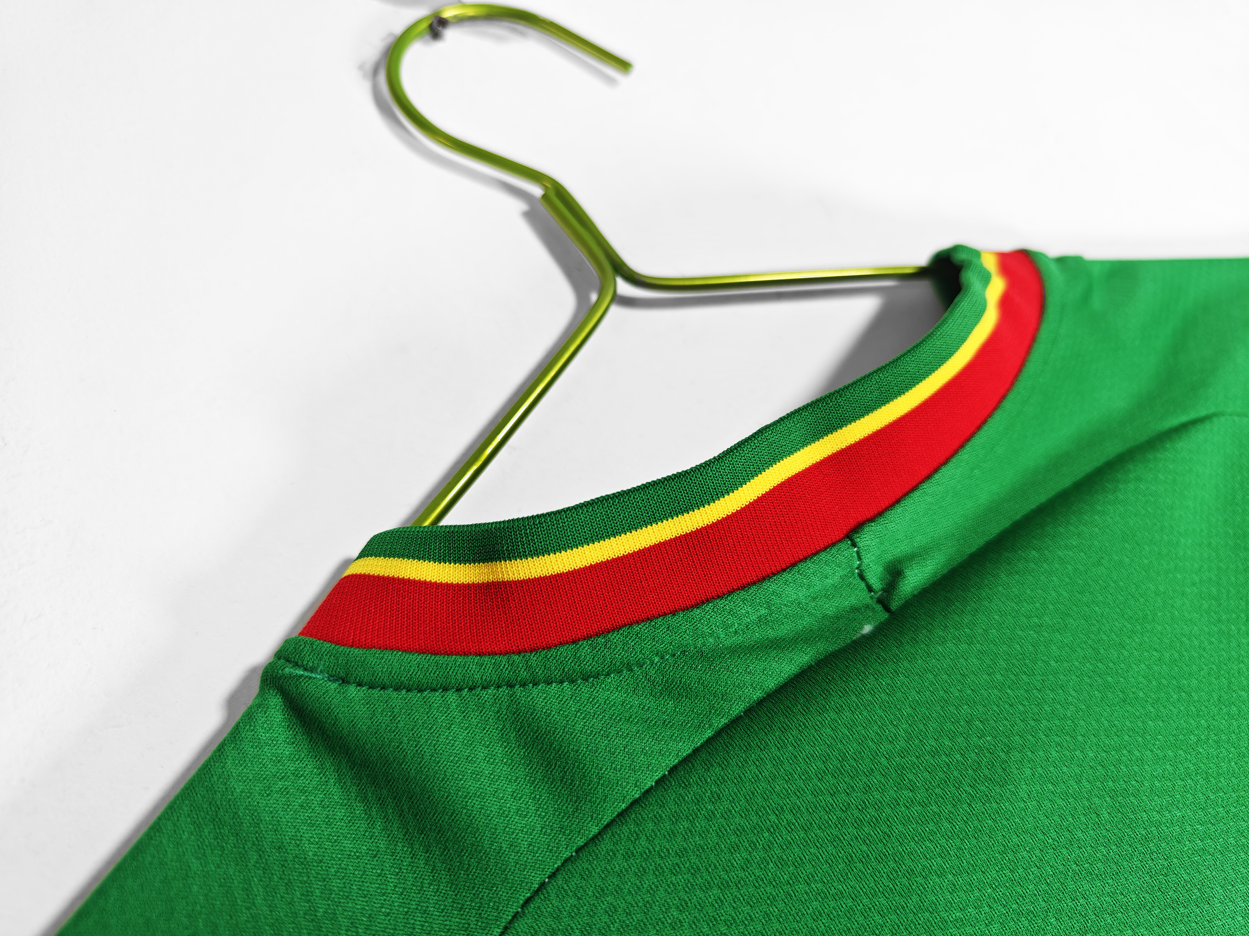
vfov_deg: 58.9
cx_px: 624
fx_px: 830
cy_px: 468
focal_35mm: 23
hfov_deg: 73.9
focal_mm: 8.67
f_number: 1.75
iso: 205
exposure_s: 1/120
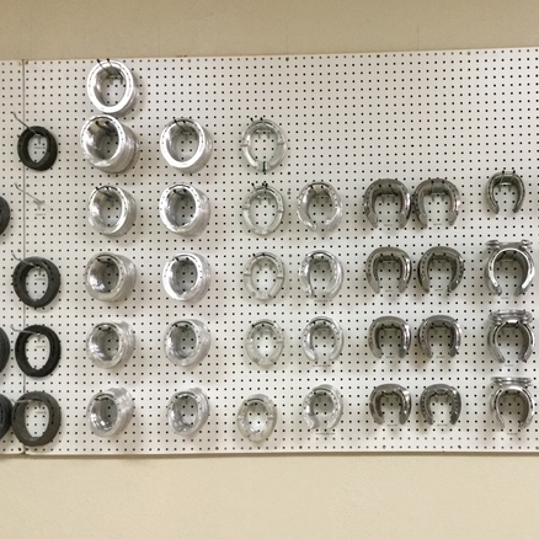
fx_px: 793
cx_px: 375
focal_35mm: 45
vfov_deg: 37.5
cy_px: 228
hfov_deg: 37.0
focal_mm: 3.3
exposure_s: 1/30
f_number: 2.4
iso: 125
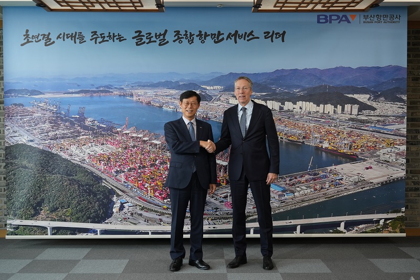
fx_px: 455
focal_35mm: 39
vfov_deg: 34.2
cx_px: 210
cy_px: 140
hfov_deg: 49.6
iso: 400
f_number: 4
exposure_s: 1/40
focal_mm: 39
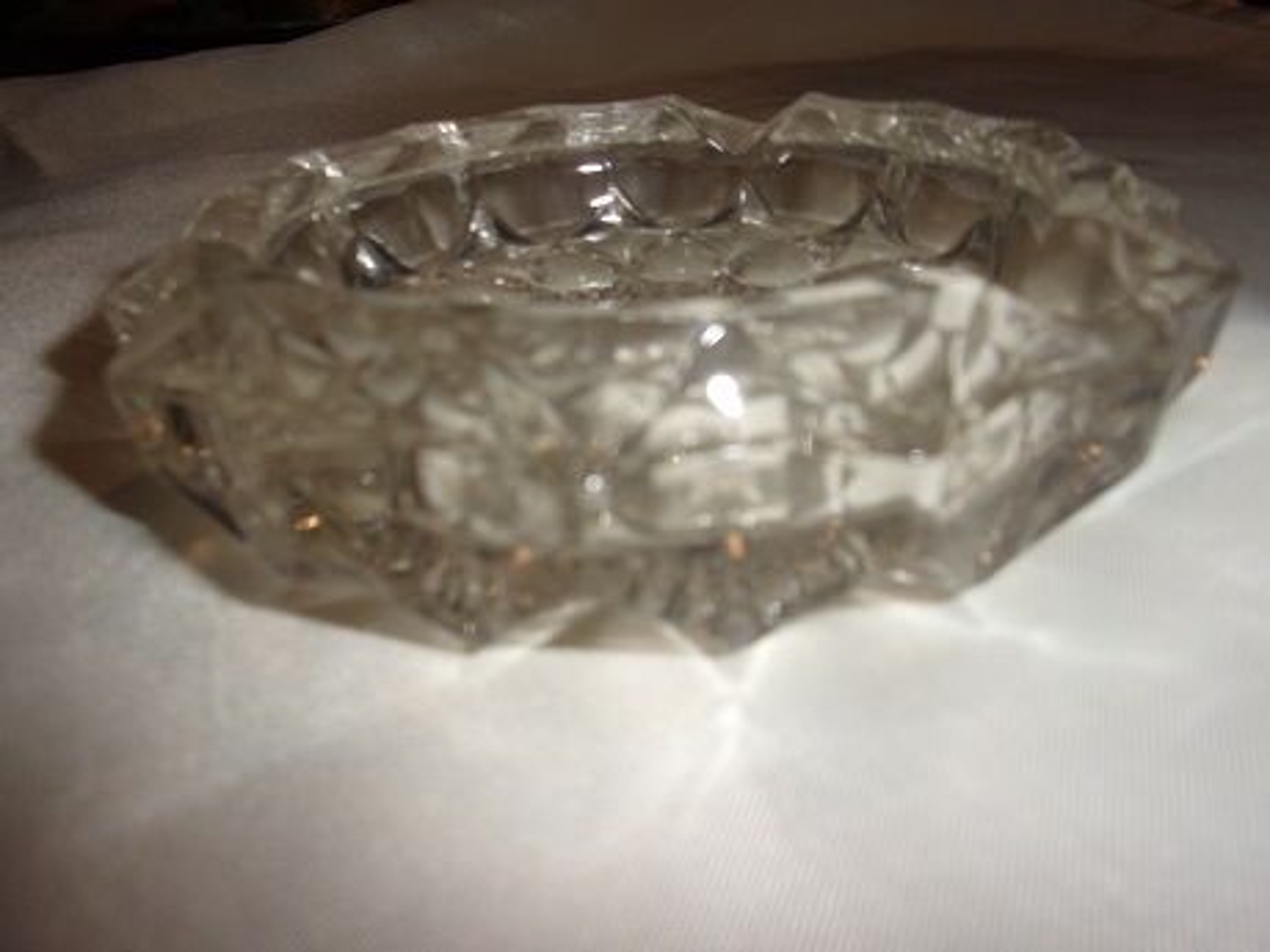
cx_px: 635
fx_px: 1027
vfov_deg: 49.7
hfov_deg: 63.4
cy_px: 476
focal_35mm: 28
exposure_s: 1/34
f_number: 3.9
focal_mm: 5.1
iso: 80
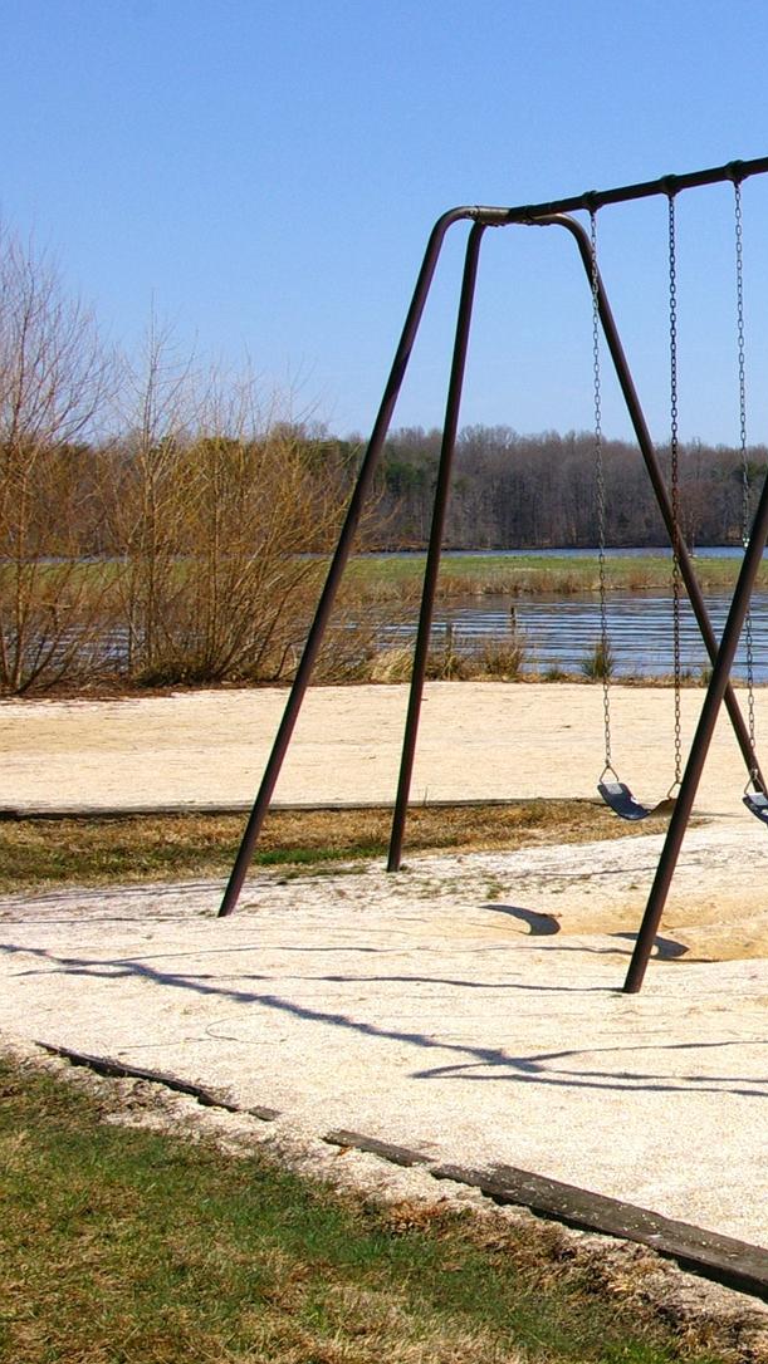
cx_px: 1226
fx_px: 2787
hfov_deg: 14.4
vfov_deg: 27.5
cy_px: 654
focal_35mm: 77
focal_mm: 26
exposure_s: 1/350
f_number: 13
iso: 200
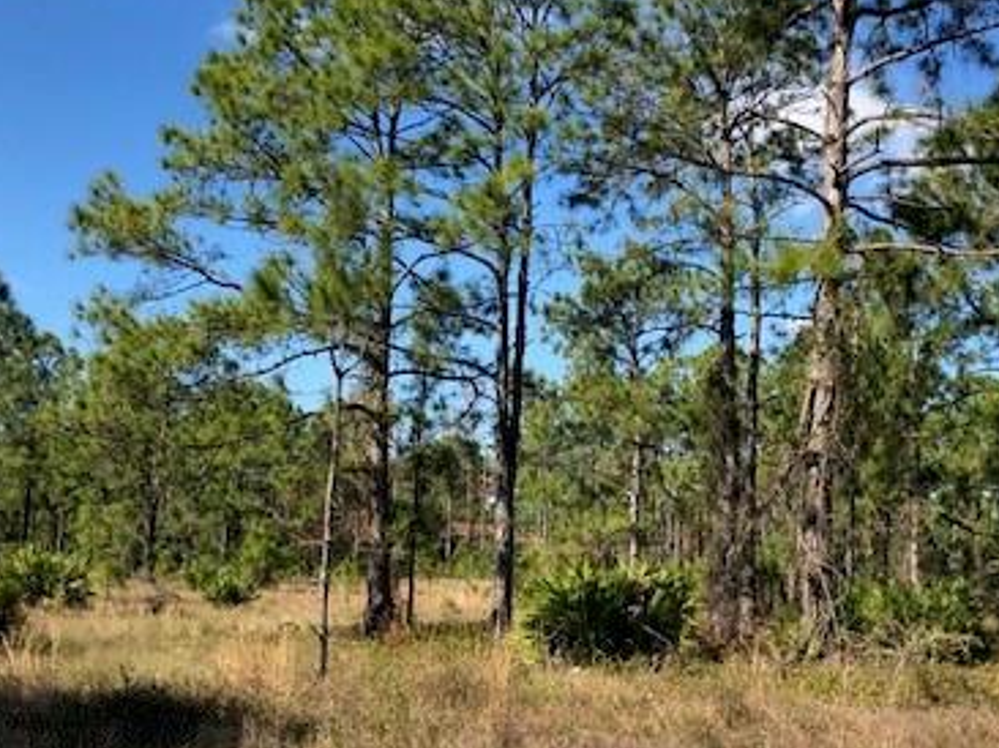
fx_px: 1413
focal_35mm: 49
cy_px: 401
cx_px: 592
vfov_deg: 29.6
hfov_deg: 38.8
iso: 20
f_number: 1.8
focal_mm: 3.99
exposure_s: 1/1116
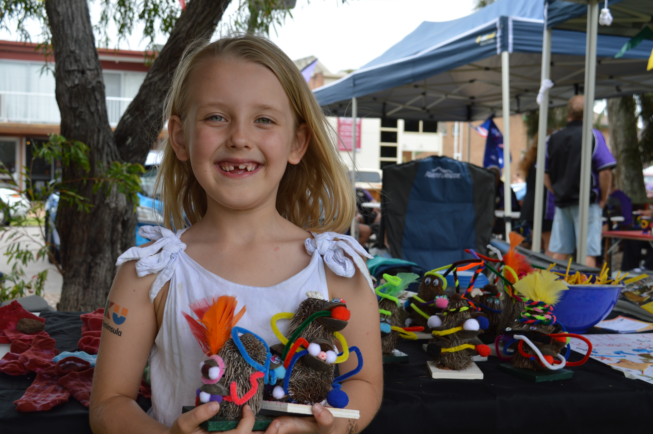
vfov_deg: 30.8
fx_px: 788
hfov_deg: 45.0
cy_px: 217
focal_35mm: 44
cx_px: 326
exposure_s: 1/200
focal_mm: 29
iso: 100
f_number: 7.1
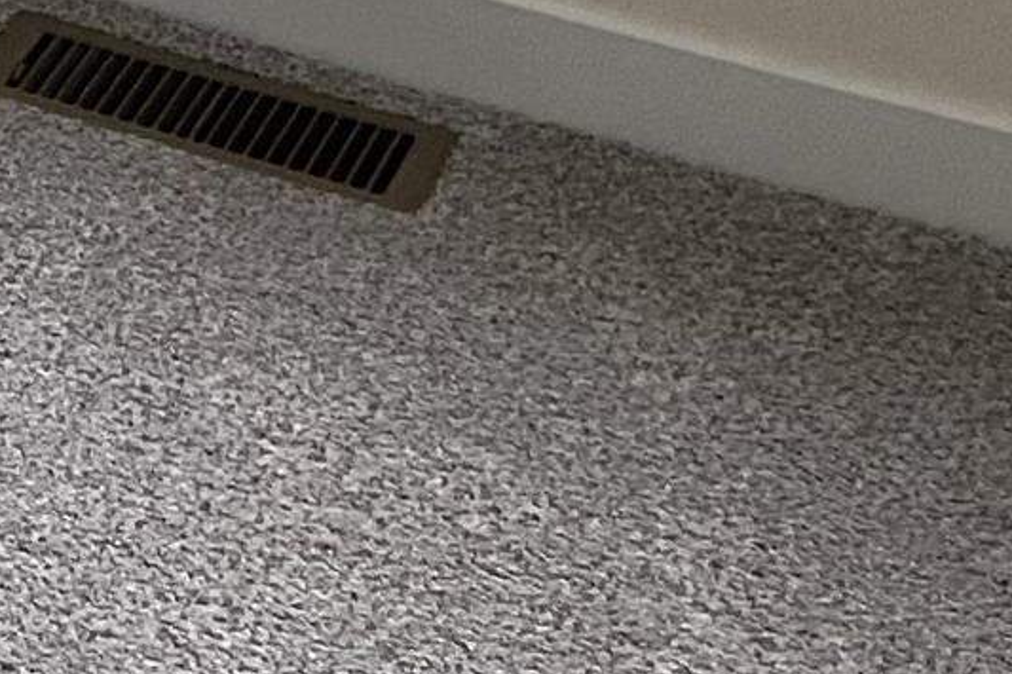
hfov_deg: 10.9
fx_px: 4384
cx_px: -1509
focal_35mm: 156
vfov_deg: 7.7
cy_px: -1316
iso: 80
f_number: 1.8
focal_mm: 4.25
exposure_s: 1/60
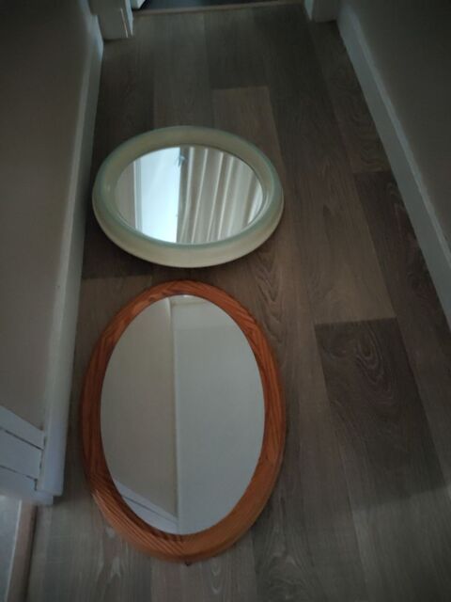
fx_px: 434
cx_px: 226
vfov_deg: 69.4
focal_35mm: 25
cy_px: 301
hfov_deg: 54.9
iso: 6727
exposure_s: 1/10
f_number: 1.8
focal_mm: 4.15
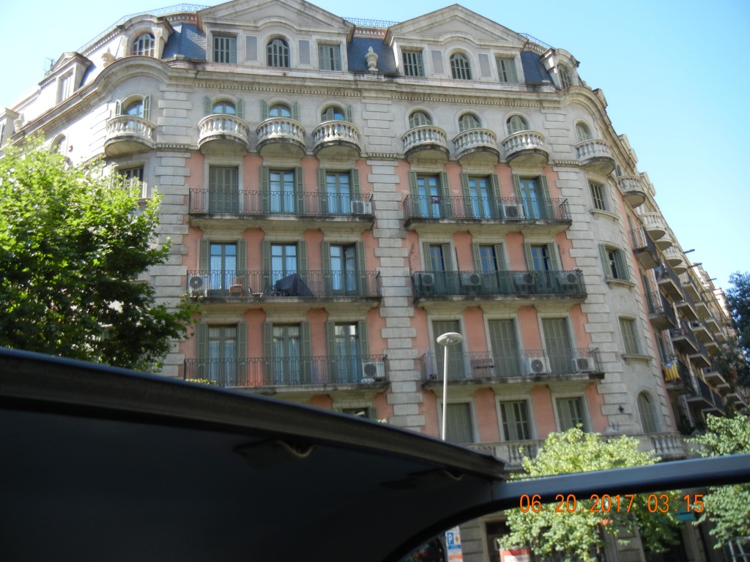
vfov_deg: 46.8
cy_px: 281
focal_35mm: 30
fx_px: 650
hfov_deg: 60.0
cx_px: 375
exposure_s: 1/355
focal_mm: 5.4
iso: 160
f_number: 3.5
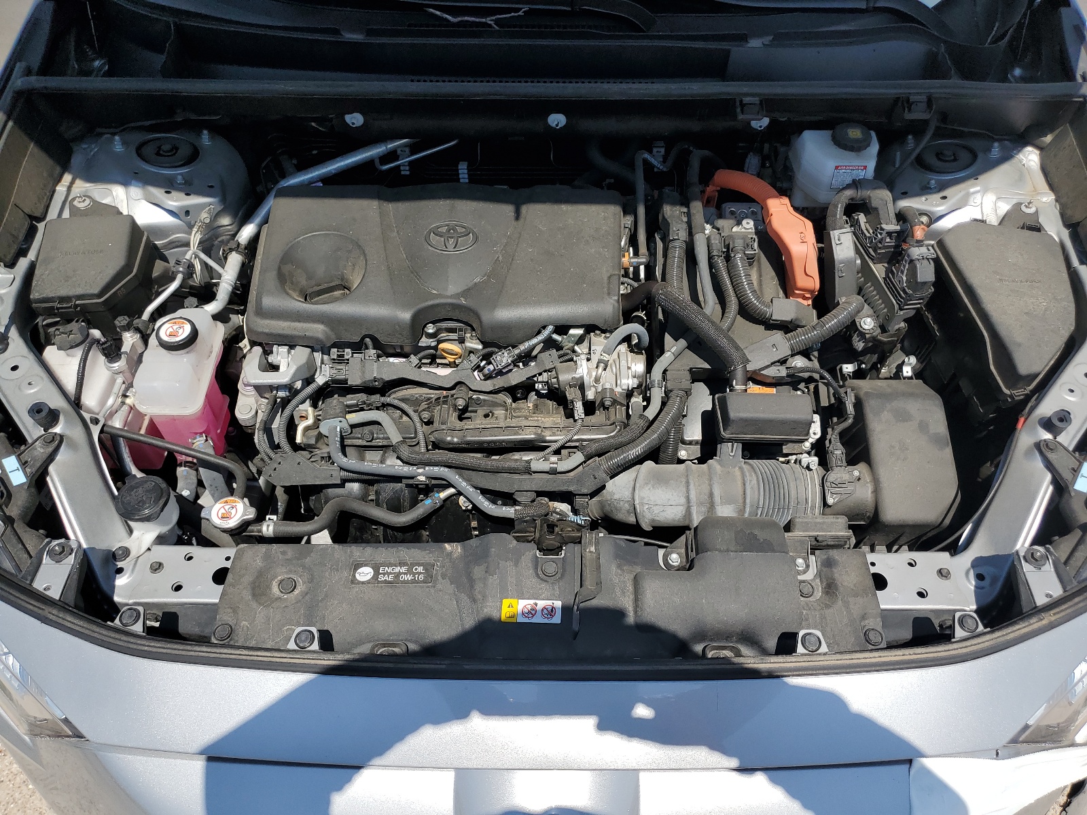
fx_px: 816
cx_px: 544
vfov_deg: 53.1
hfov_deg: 67.3
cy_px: 408
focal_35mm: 26
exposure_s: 1/5000
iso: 50
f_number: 1.5
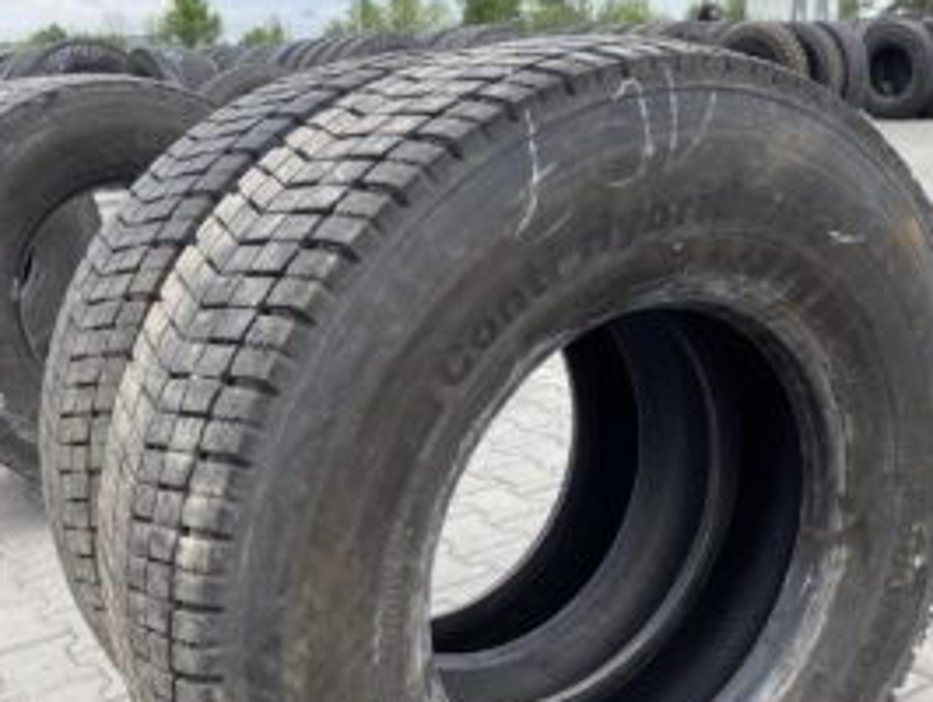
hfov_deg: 44.3
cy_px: 532
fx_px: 1133
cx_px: 600
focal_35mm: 42
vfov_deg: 33.7
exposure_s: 1/360
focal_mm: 4.25
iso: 32
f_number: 1.8
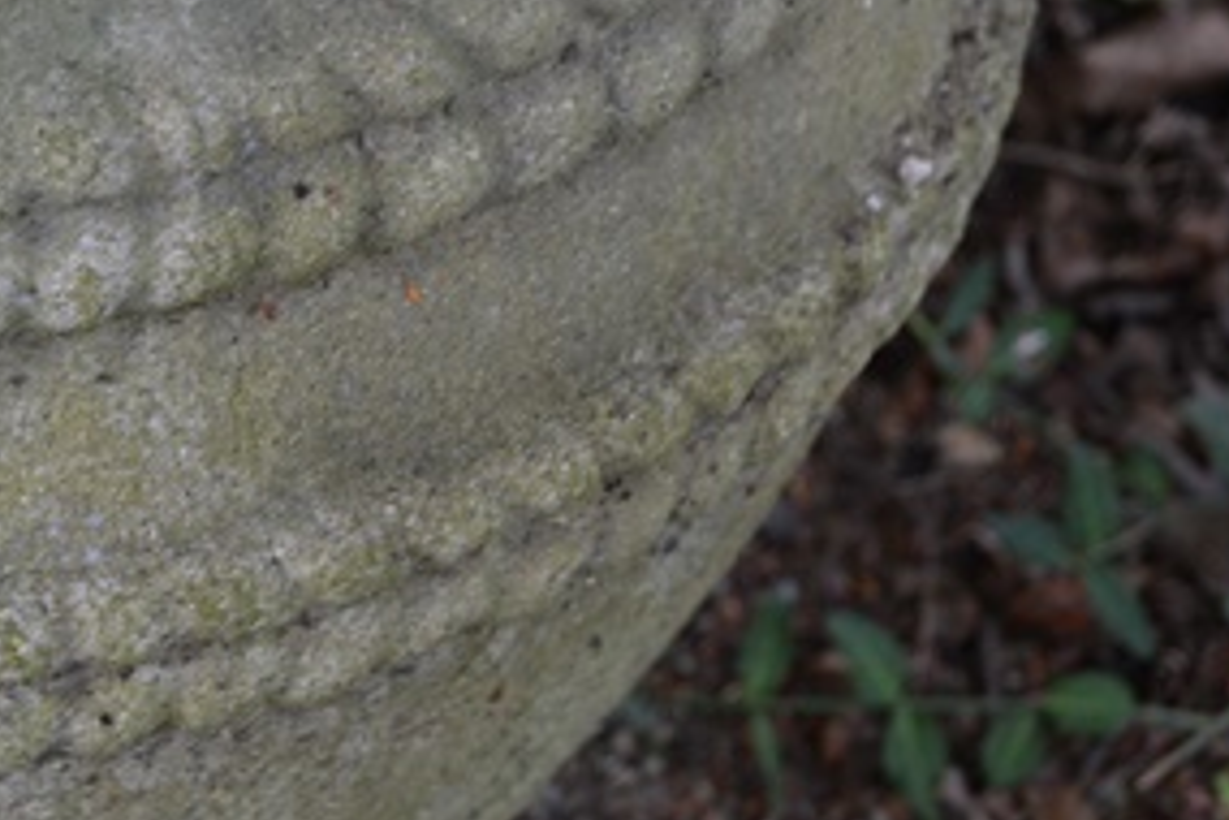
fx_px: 4096
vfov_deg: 11.4
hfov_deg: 16.7
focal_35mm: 120
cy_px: 337
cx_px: -34
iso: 400
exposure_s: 1/125
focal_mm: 38
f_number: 5.6
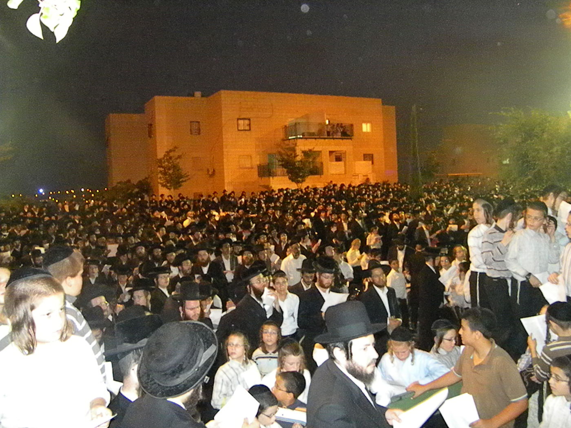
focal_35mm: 28
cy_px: 214
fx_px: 462
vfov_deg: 49.7
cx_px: 286
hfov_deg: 63.4
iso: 3200
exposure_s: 1/26
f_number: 3.5
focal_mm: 5
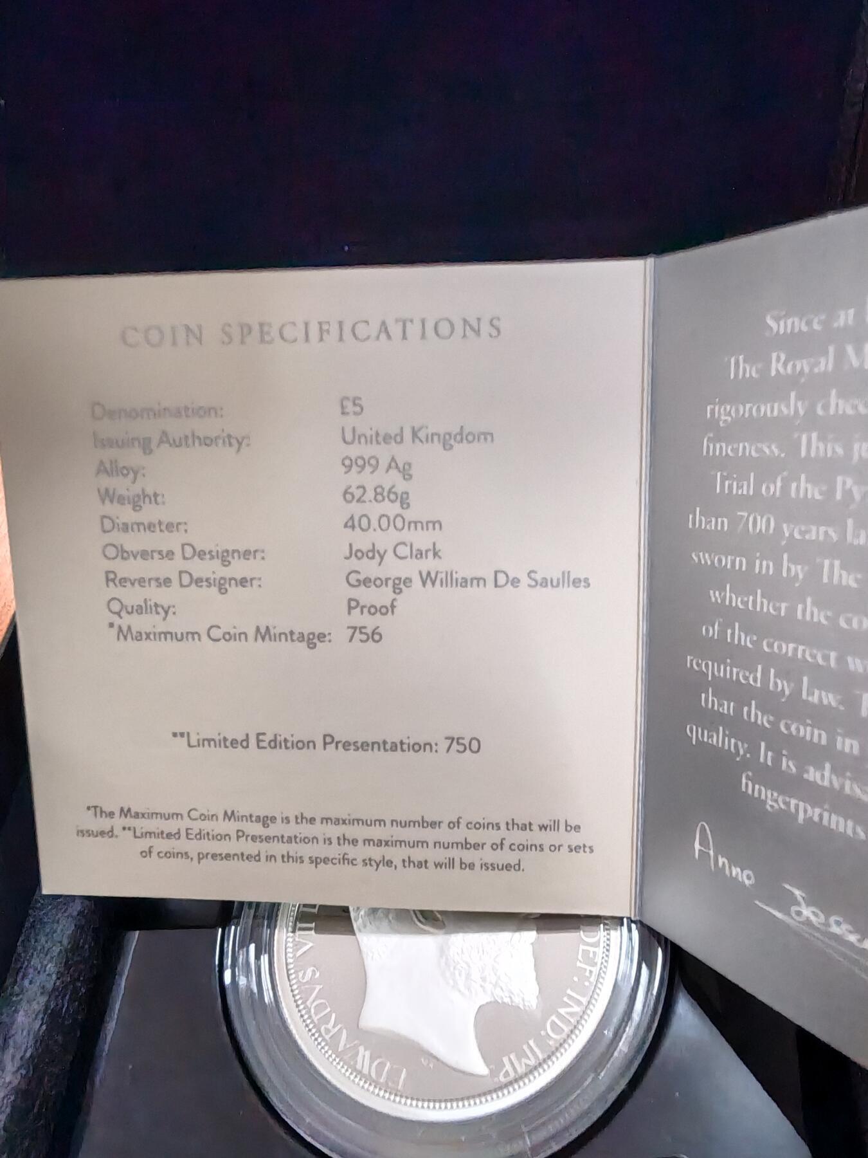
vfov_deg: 67.3
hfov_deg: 53.1
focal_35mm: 26
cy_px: 579
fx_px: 869
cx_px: 434
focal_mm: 1.96
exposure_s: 1/20
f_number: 2.2
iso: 320
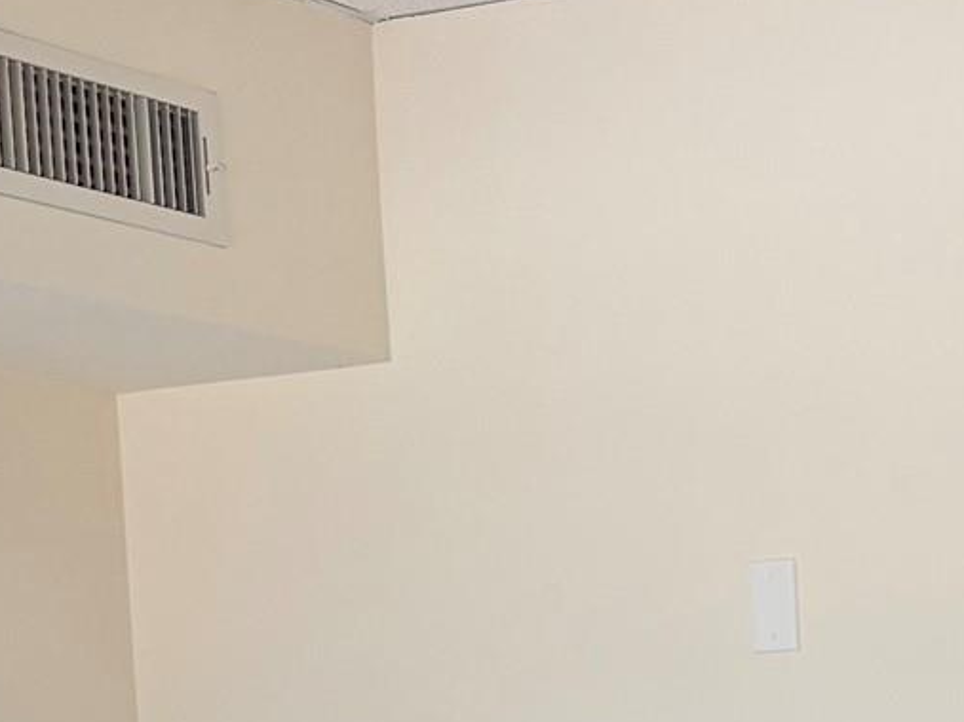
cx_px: 1768
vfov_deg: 14.0
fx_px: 2701
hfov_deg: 16.6
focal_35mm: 97
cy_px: 1191
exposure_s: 1/120
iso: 160
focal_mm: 6.76
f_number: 1.78
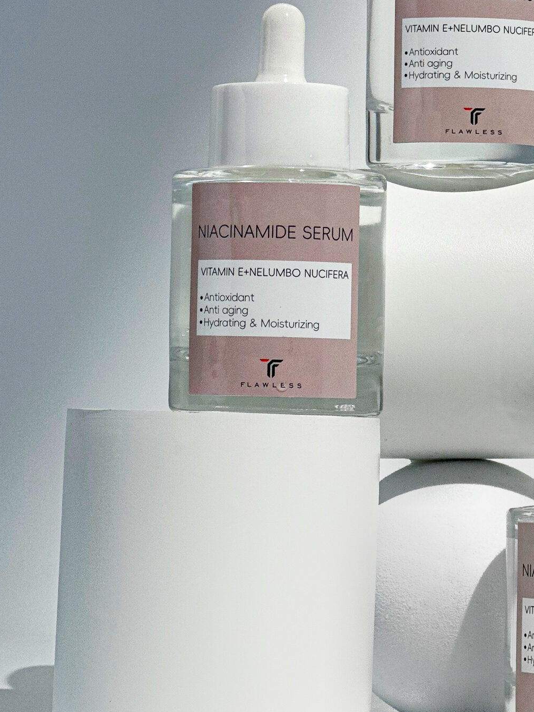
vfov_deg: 13.4
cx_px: 431
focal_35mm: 147
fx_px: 3023
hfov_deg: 10.1
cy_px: 236
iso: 50
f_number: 2.8
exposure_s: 1/100
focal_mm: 9
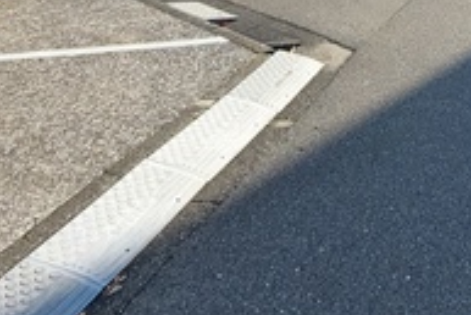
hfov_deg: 37.2
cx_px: 439
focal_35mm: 49
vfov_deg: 21.7
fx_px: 642
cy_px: -189
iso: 50
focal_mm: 1.74
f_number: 2.2
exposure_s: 1/414
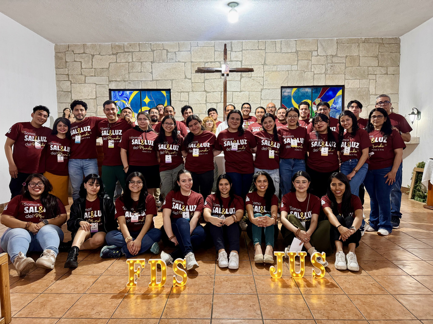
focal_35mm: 24
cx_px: 216
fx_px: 300
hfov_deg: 71.6
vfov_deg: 56.8
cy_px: 162
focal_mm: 6.76
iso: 640
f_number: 1.78
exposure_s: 1/40
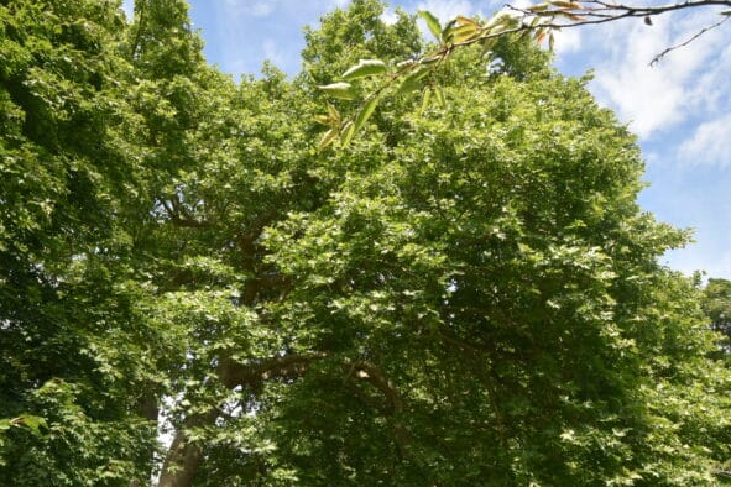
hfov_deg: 68.8
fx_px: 528
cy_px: 345
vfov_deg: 48.2
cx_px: 296
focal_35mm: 26
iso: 220
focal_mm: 10
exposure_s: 1/250
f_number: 8
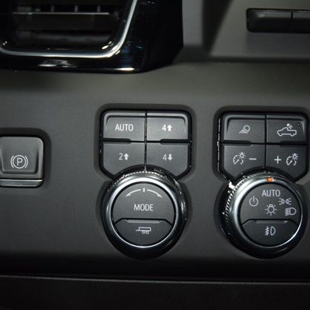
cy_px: 157
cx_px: 143
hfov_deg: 26.1
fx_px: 669
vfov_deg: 26.1
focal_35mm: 66
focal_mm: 34
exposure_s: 1/25
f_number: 4
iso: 560
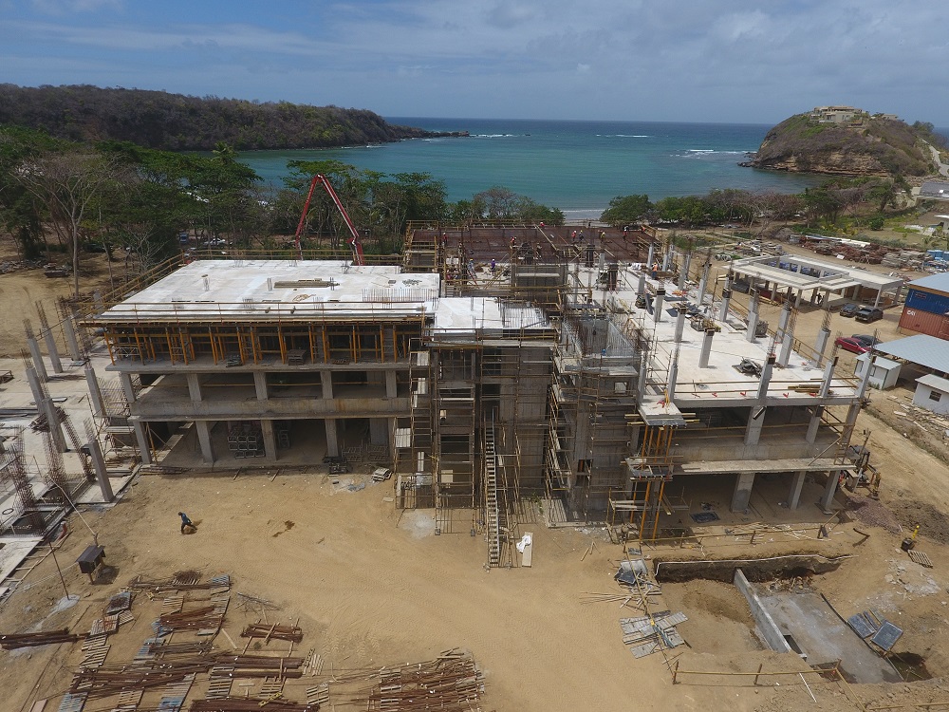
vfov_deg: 66.0
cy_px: 356
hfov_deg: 81.7
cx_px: 474
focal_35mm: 20
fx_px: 548
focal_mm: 3.61
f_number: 2.8
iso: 100
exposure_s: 1/1984
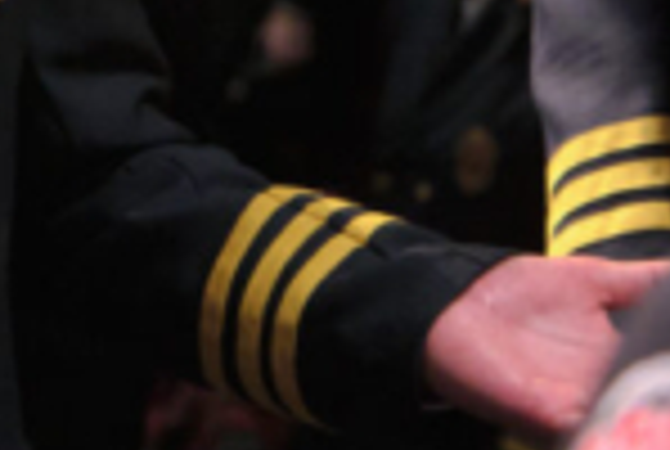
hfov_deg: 9.7
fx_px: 3916
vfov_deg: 6.4
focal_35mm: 210
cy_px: -439
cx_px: 18
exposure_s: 1/160
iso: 2000
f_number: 2.8
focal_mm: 32.9
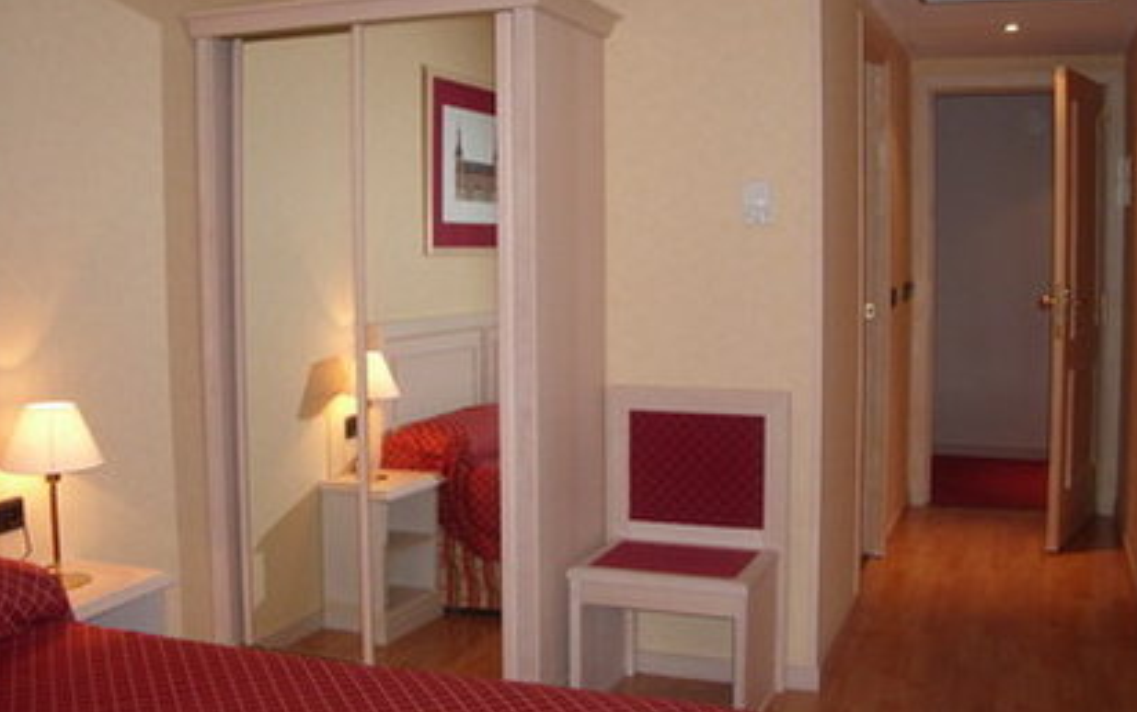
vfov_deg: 32.8
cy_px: 355
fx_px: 1209
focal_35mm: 39
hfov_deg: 50.4
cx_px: 567
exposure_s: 1/60
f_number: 2.6
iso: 200
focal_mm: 5.8
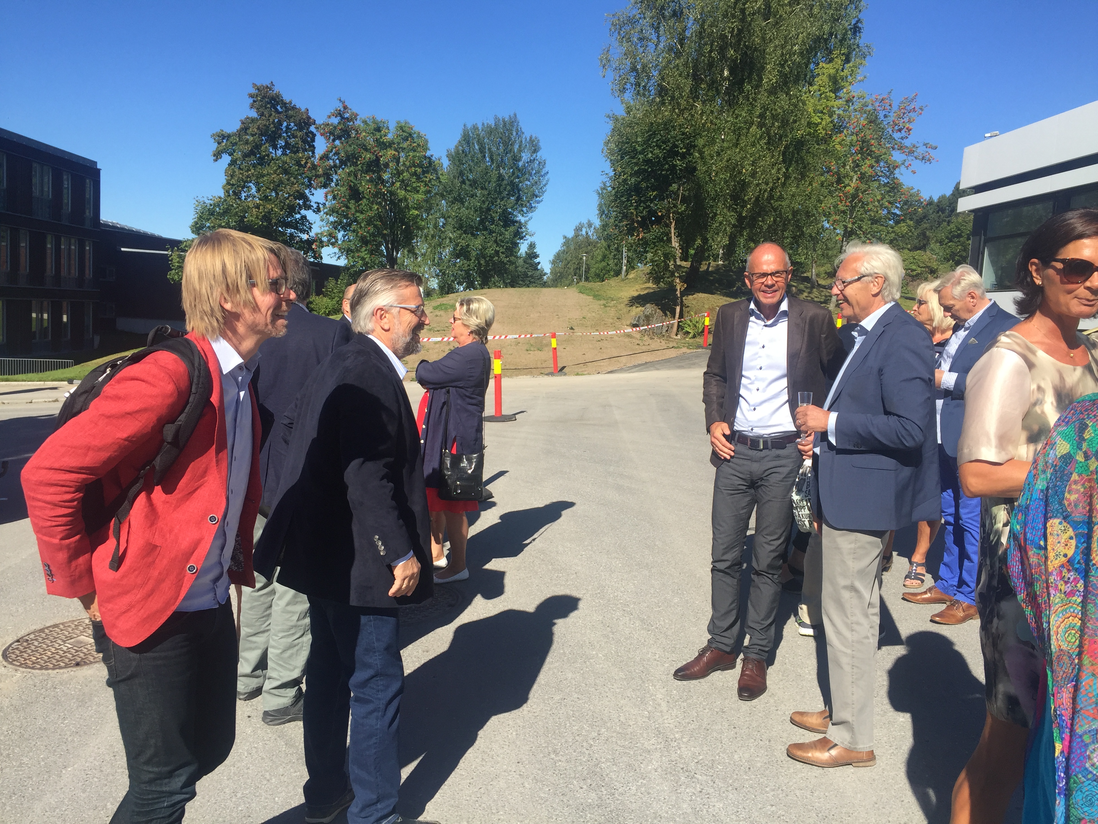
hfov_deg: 61.7
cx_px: 549
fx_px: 920
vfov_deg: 48.2
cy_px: 412
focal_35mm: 29
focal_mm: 4.15
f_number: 2.2
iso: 32
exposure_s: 1/1412
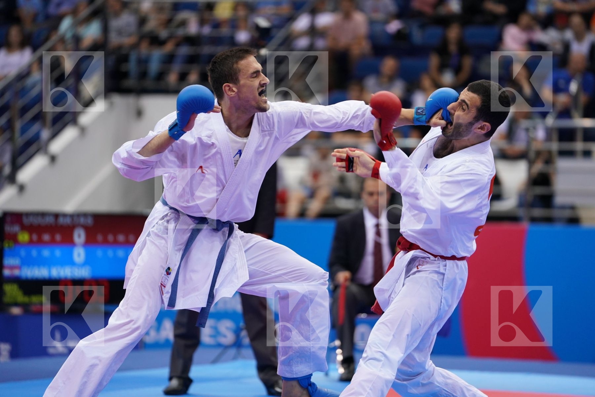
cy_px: 198
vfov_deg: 6.9
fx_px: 3305
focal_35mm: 200
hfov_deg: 10.3
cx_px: 298
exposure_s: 1/1000
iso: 1600
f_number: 2.8
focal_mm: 200
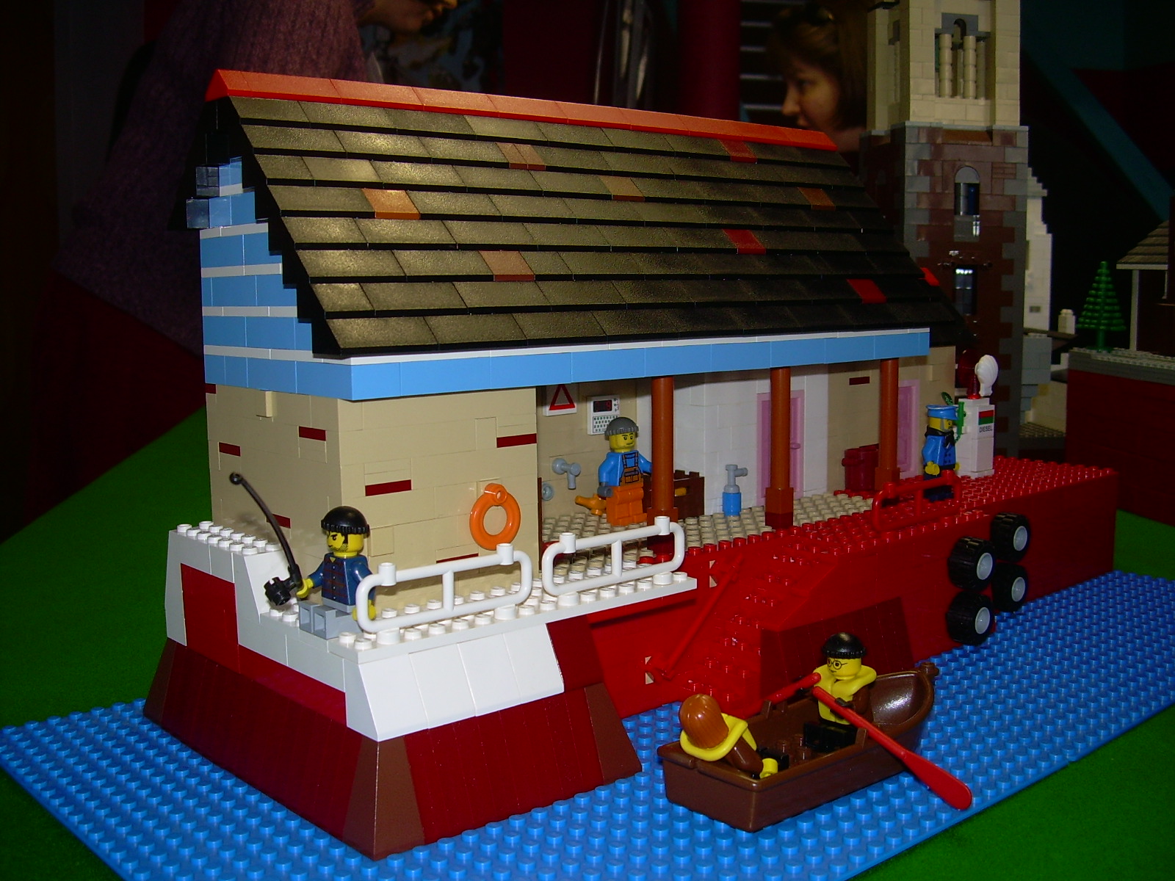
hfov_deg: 49.0
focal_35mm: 38
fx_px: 1290
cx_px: 588
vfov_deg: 37.7
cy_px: 440
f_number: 2.8
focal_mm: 6.3
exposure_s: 1/60
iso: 50
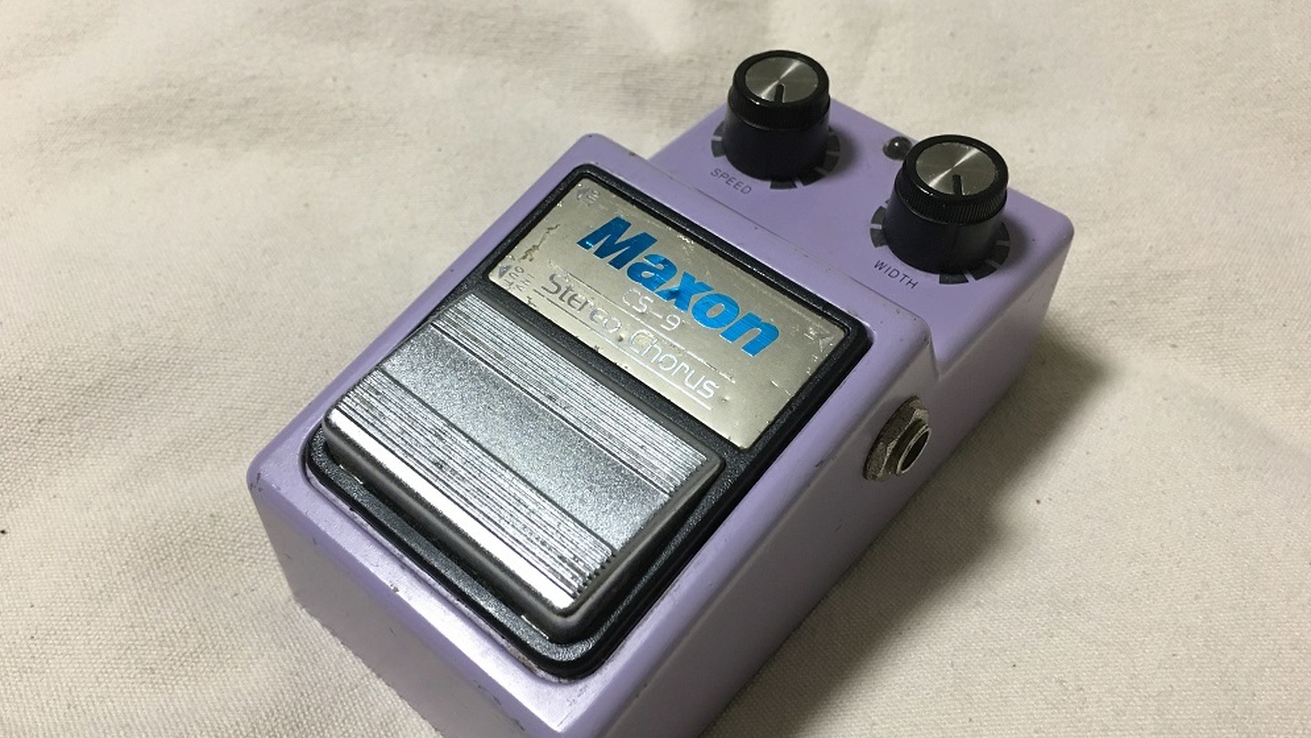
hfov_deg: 61.0
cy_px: 428
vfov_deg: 36.6
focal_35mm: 32
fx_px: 1113
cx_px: 650
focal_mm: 4.15
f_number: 2.2
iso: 160
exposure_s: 1/33
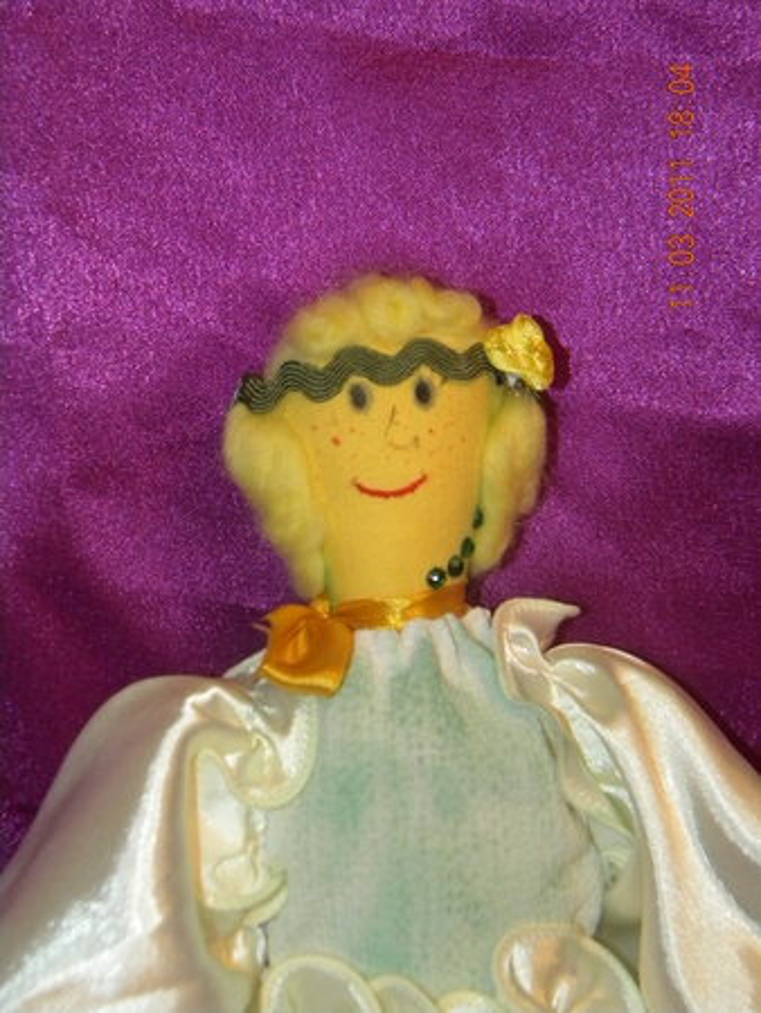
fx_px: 2431
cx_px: 380
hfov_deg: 17.8
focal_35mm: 83
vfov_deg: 23.5
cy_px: 506
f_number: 4.5
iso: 400
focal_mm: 15.1
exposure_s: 1/30
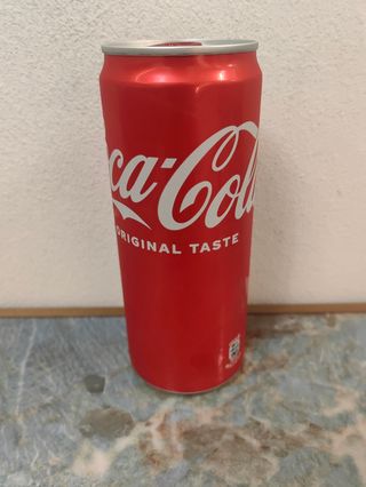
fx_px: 380
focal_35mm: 27
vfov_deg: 65.3
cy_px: 244
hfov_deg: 51.4
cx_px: 183
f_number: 1.8
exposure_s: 1/120
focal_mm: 5.54
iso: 400
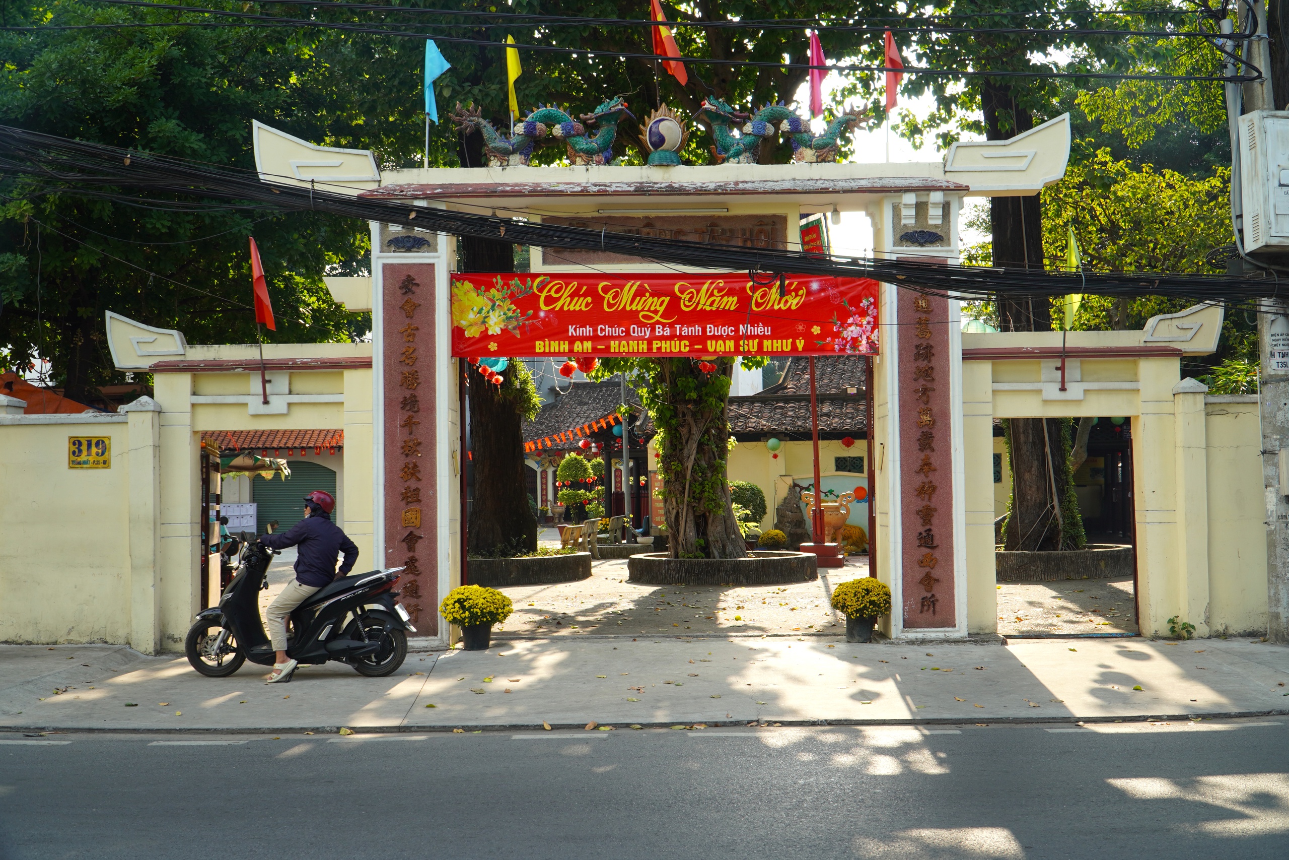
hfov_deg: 55.1
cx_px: 644
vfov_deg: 38.4
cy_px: 430
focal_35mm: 34
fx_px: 1235
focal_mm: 23
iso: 100
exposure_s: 1/100
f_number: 6.3
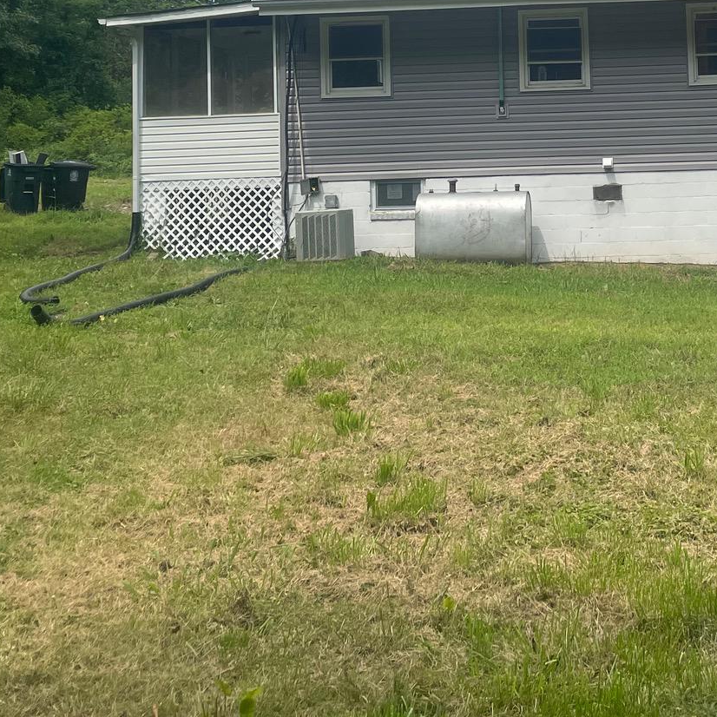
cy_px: 79
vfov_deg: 28.9
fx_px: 1336
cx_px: 576
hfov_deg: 29.4
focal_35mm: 57
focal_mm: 4.2
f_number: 1.6
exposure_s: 1/4464
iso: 50
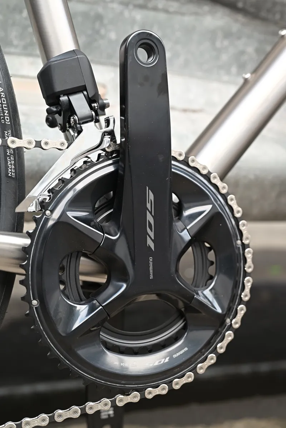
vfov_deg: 39.6
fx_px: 595
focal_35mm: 50
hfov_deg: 27.0
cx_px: 143
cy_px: 214
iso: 100
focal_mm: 50
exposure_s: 1/25
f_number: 4
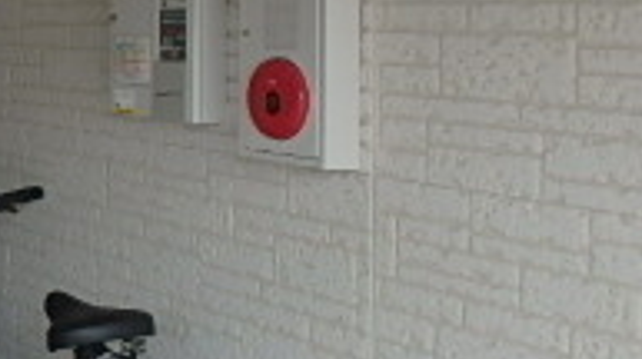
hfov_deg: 22.1
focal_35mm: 76
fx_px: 1292
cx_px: -366
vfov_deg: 15.6
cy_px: 23
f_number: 3.5
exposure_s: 1/80
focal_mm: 3.7
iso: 125
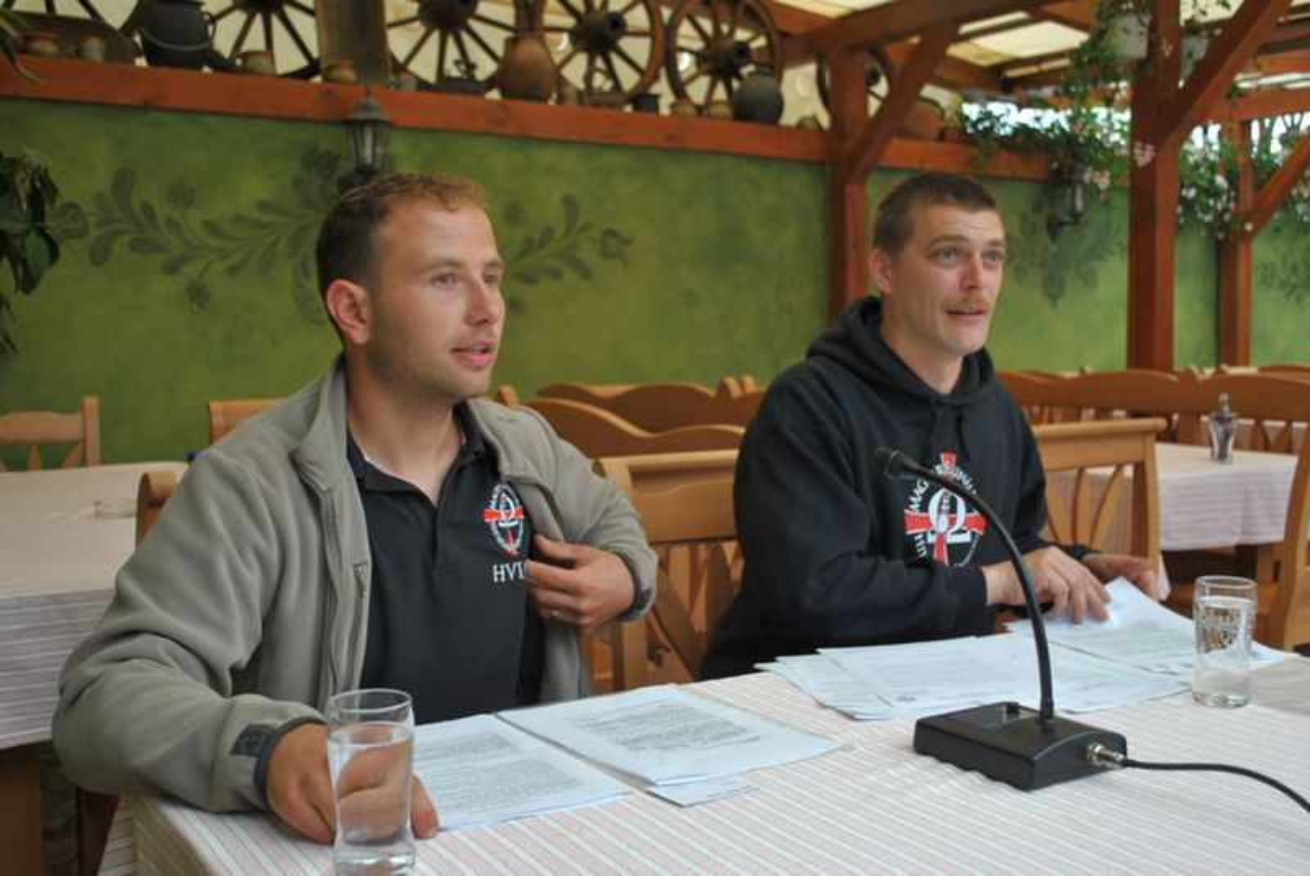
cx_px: 655
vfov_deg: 34.3
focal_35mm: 39
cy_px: 438
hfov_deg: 49.5
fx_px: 1420
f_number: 4.2
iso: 200
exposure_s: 1/40
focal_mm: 26
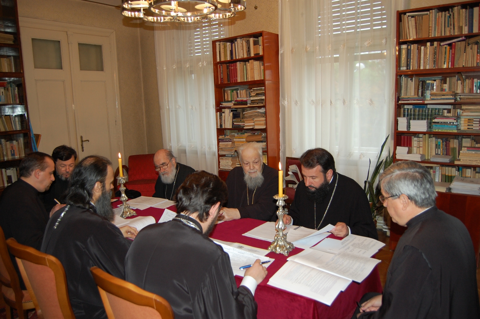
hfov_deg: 67.4
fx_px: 360
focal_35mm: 27
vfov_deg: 47.9
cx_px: 240
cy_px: 160
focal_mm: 18
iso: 400
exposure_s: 1/60
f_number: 3.5
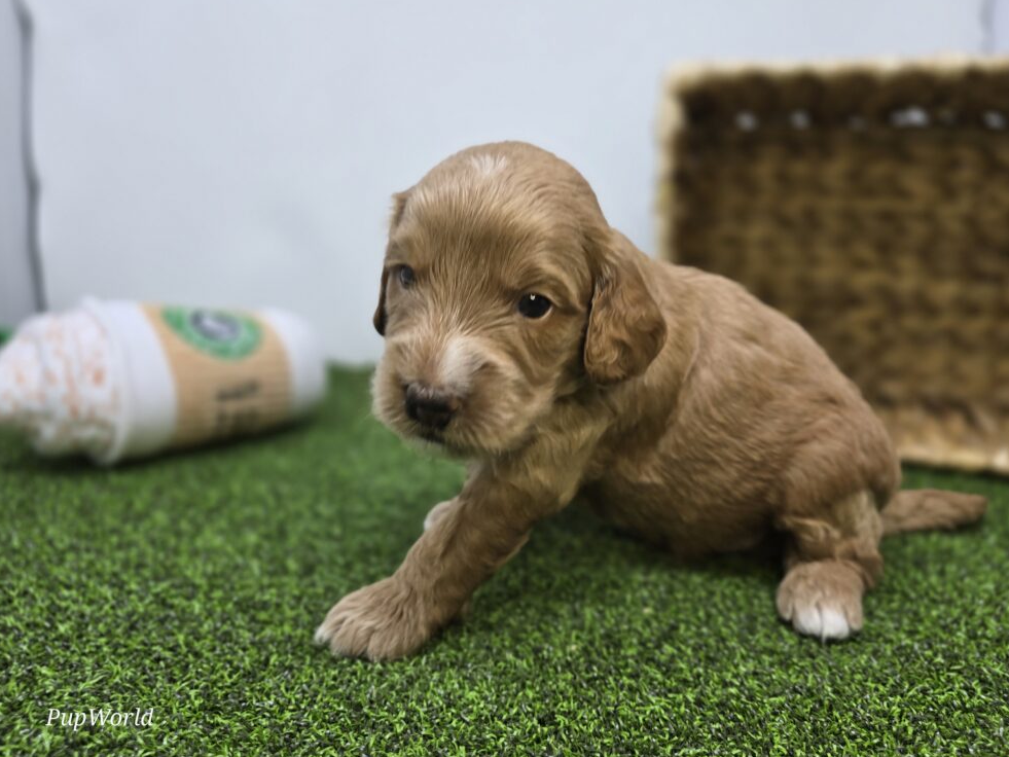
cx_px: 522
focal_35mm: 24
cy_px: 383
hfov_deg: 71.6
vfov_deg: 56.8
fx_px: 700
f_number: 1.7
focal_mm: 6.3
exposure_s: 1/120
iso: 64
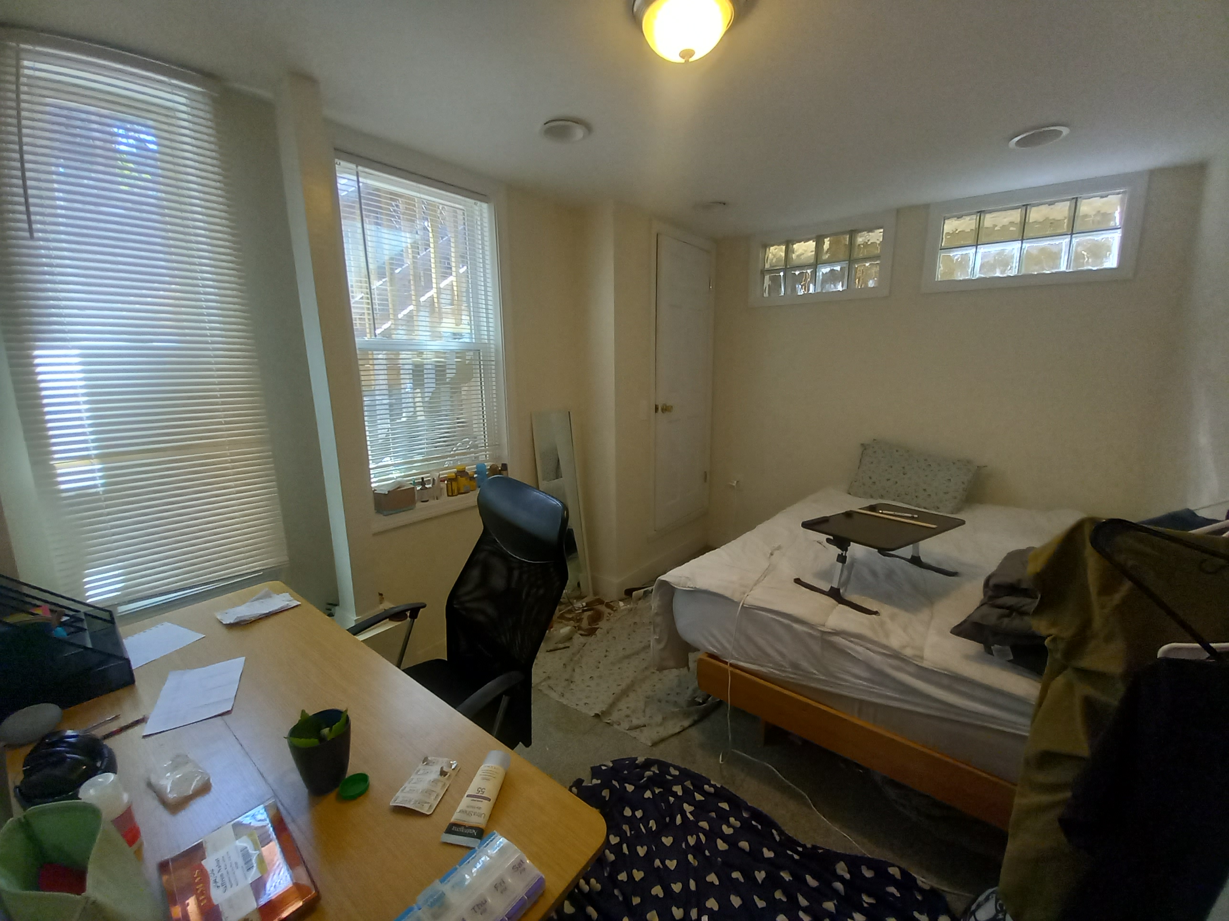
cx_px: 614
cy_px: 460
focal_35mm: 13
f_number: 2.2
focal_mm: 1.13
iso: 125
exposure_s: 1/60
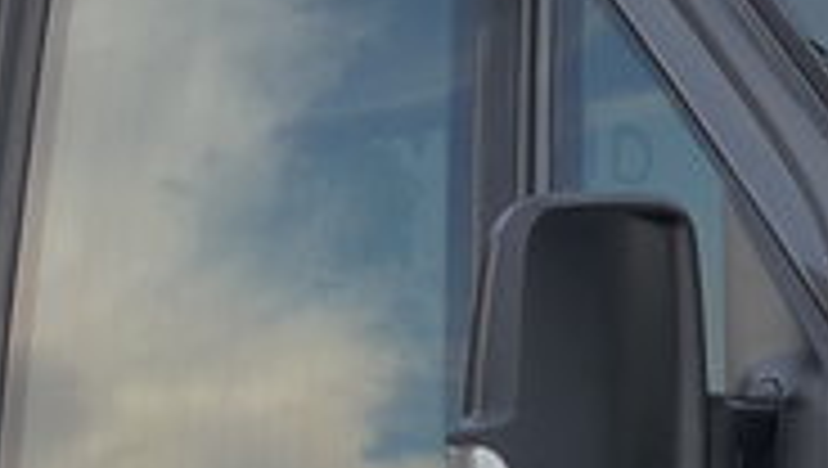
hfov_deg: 8.9
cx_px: 544
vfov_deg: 5.0
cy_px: 513
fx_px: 5297
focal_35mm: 241
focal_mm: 7
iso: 160
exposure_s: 1/400
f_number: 2.3
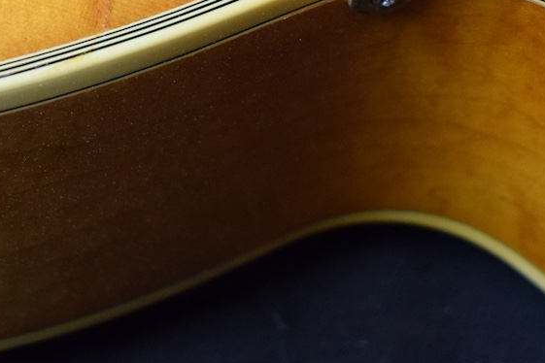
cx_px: 238
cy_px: -66
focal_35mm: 100
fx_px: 1519
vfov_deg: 13.3
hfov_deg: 20.3
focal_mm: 25
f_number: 4
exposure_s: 1/60
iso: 1800
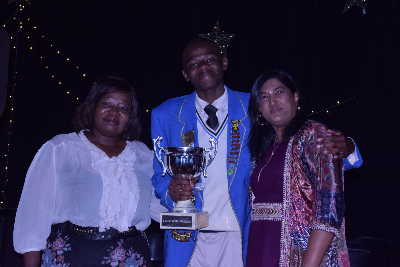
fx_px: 917
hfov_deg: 24.6
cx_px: 200
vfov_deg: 16.6
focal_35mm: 82
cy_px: 134
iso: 1000
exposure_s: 1/60
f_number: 8
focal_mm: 55
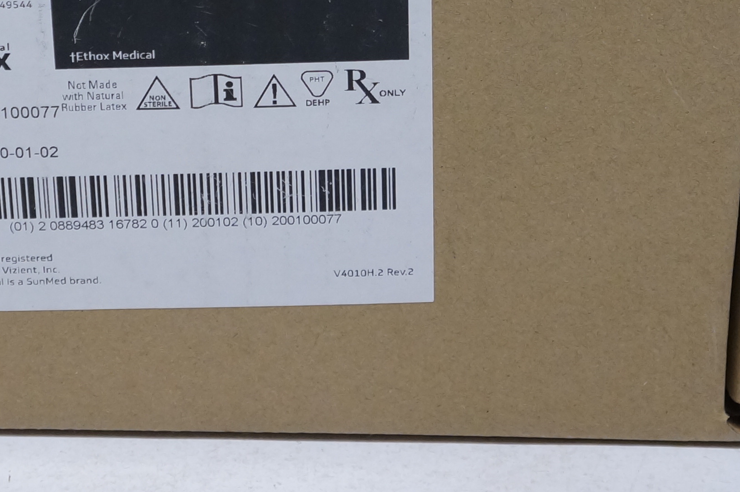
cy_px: -20
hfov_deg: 15.2
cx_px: 222
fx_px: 2772
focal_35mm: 135
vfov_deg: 10.0
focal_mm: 30
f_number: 4
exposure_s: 1/160
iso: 800
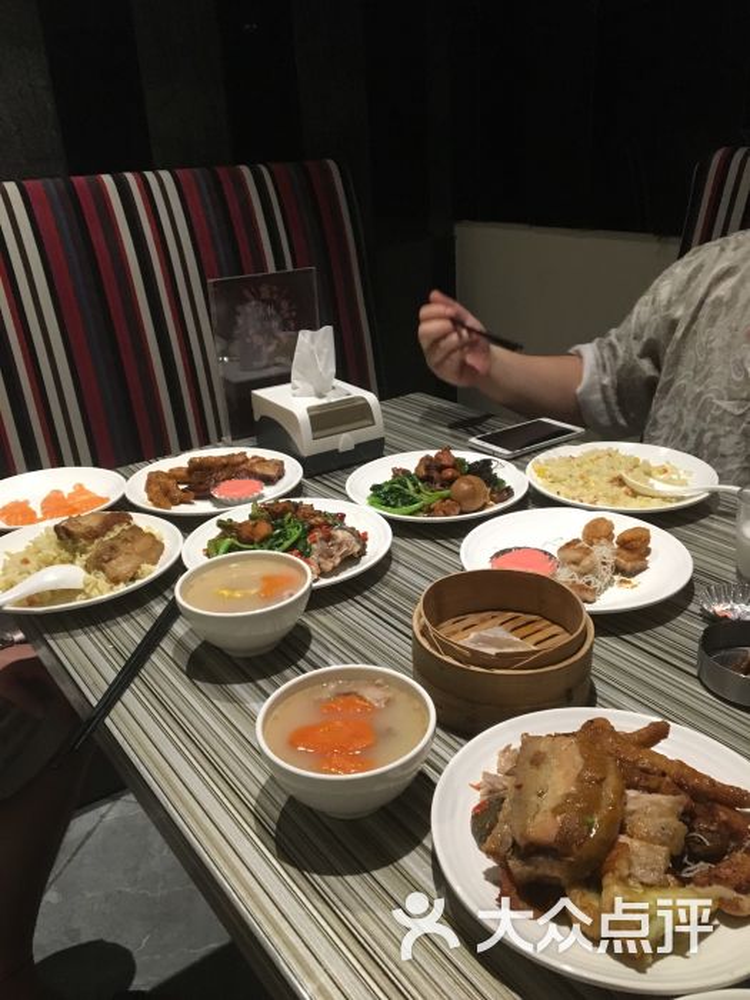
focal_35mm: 29
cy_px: 500
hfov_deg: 48.2
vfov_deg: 61.7
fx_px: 838
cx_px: 375
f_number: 2.2
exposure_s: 1/25
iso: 200
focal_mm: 4.15
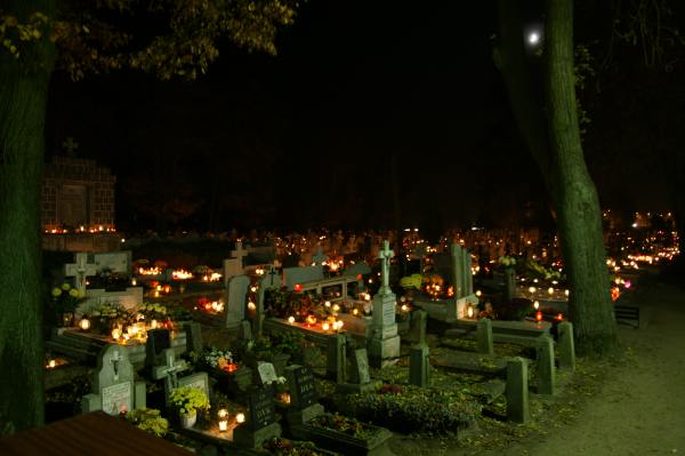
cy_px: 228
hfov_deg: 67.4
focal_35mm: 27
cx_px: 342
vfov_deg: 47.9
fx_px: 513
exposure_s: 1/1.67
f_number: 4
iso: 400
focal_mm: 18
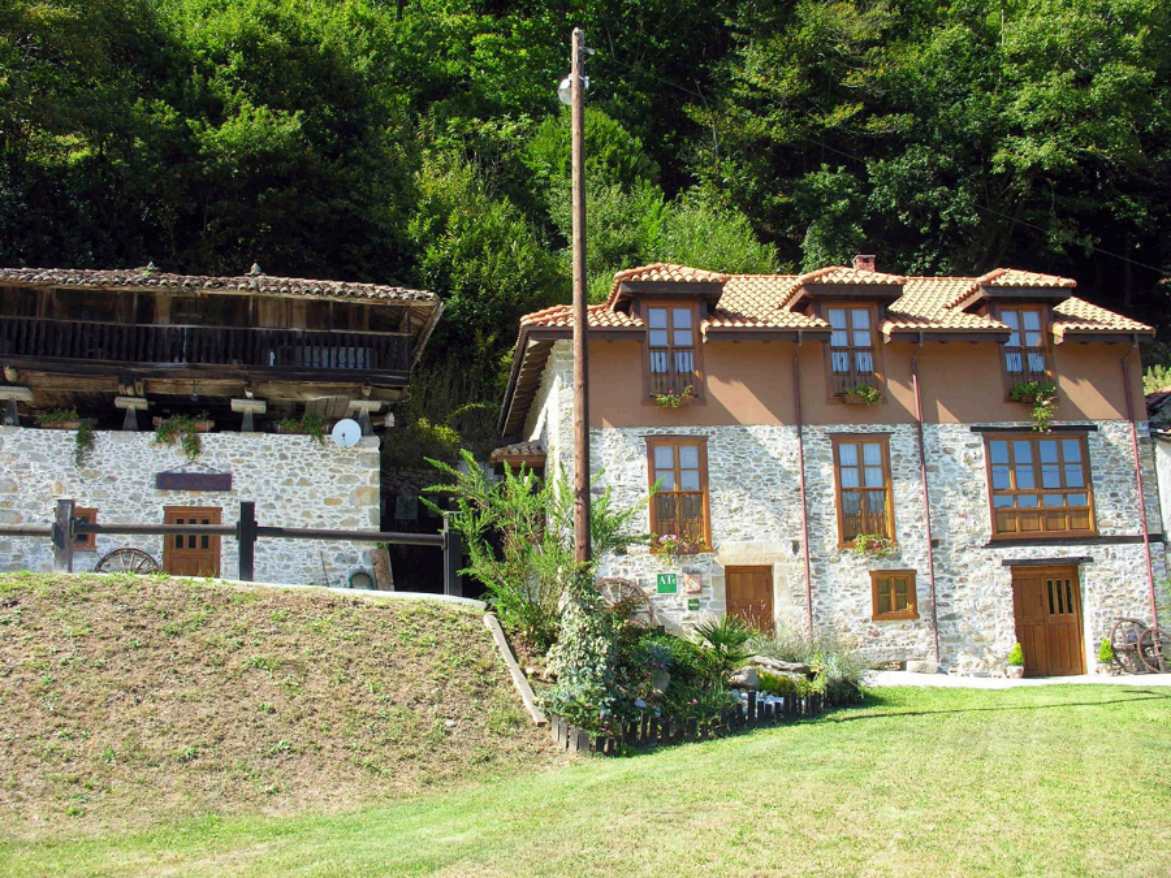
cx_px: 586
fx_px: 1184
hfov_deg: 52.6
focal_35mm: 35
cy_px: 439
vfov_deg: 40.7
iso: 50
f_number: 4.5
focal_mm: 8.9
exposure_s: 1/116
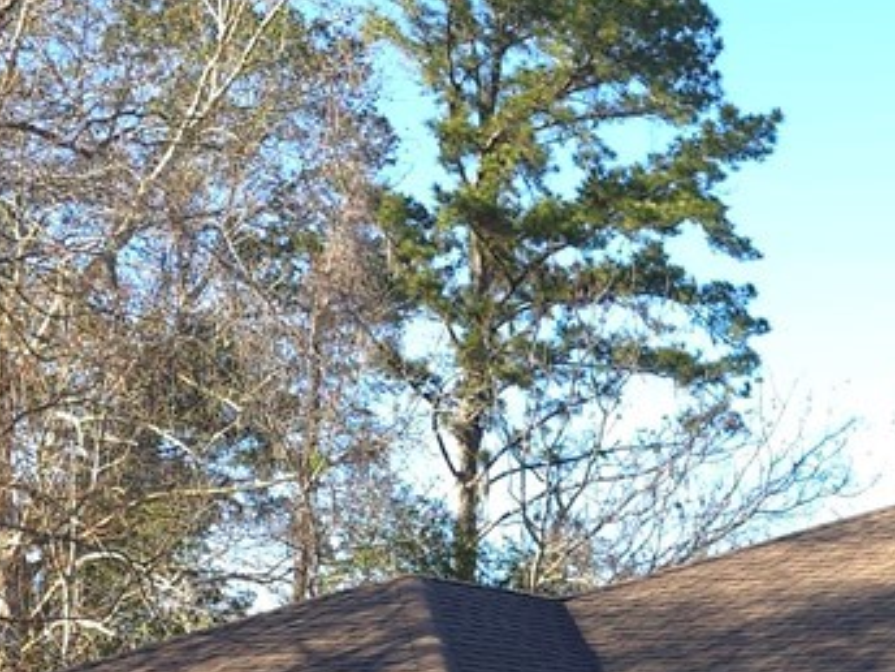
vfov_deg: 12.7
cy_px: 1169
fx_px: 2766
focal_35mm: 107
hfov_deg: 17.1
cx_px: 1207
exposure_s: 1/120
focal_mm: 6.3
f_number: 1.7
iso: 12
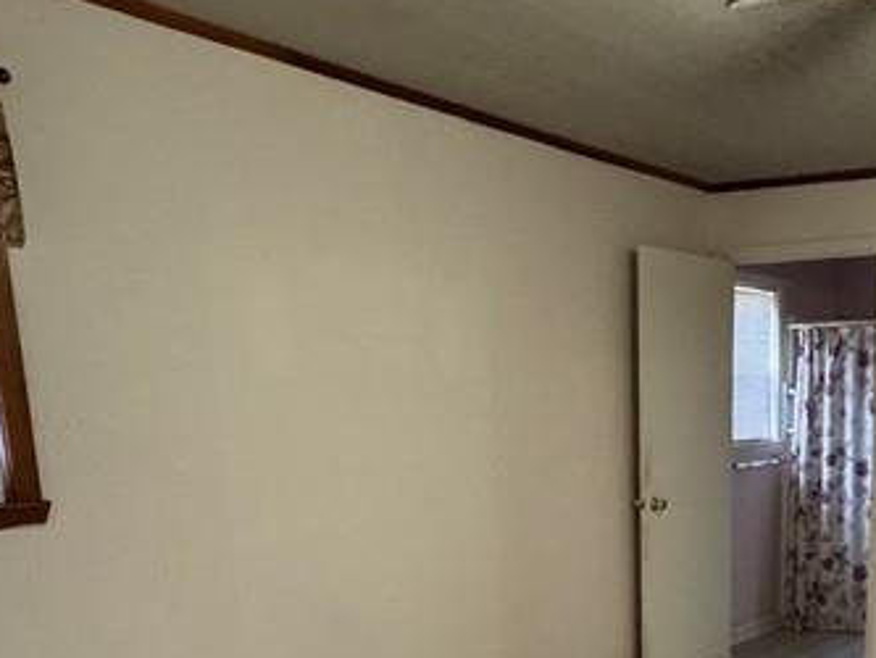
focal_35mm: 43
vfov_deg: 31.0
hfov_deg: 42.5
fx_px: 1089
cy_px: 666
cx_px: 655
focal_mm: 2.22
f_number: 2.2
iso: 800
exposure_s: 1/60
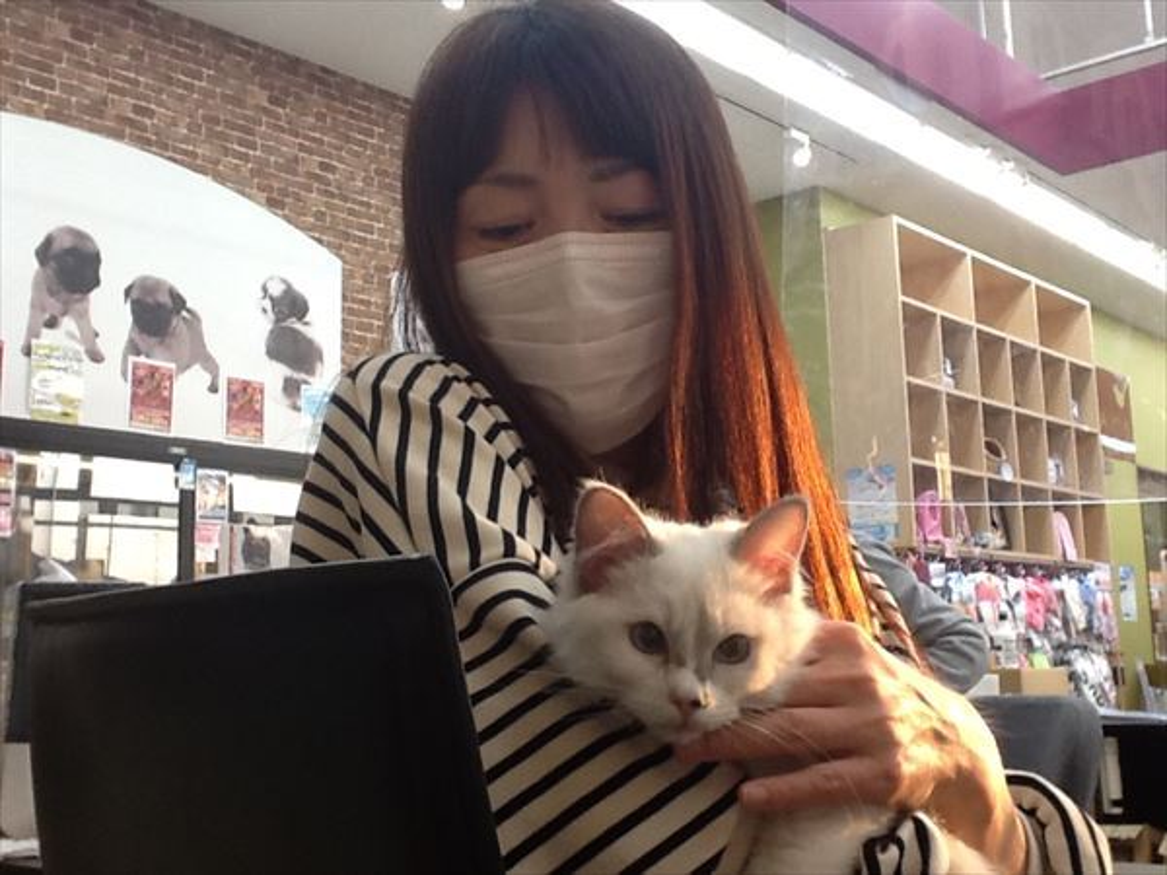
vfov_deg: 32.9
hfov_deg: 42.9
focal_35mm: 44
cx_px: 584
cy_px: 438
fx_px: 1483
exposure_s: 1/40
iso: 50
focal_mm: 2.03
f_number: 2.4
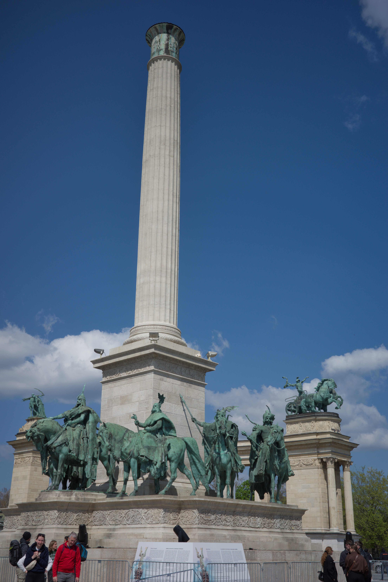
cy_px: 291
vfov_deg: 48.5
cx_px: 194
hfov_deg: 33.4
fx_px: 647
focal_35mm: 40
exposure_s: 1/500
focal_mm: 26
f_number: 8
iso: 100
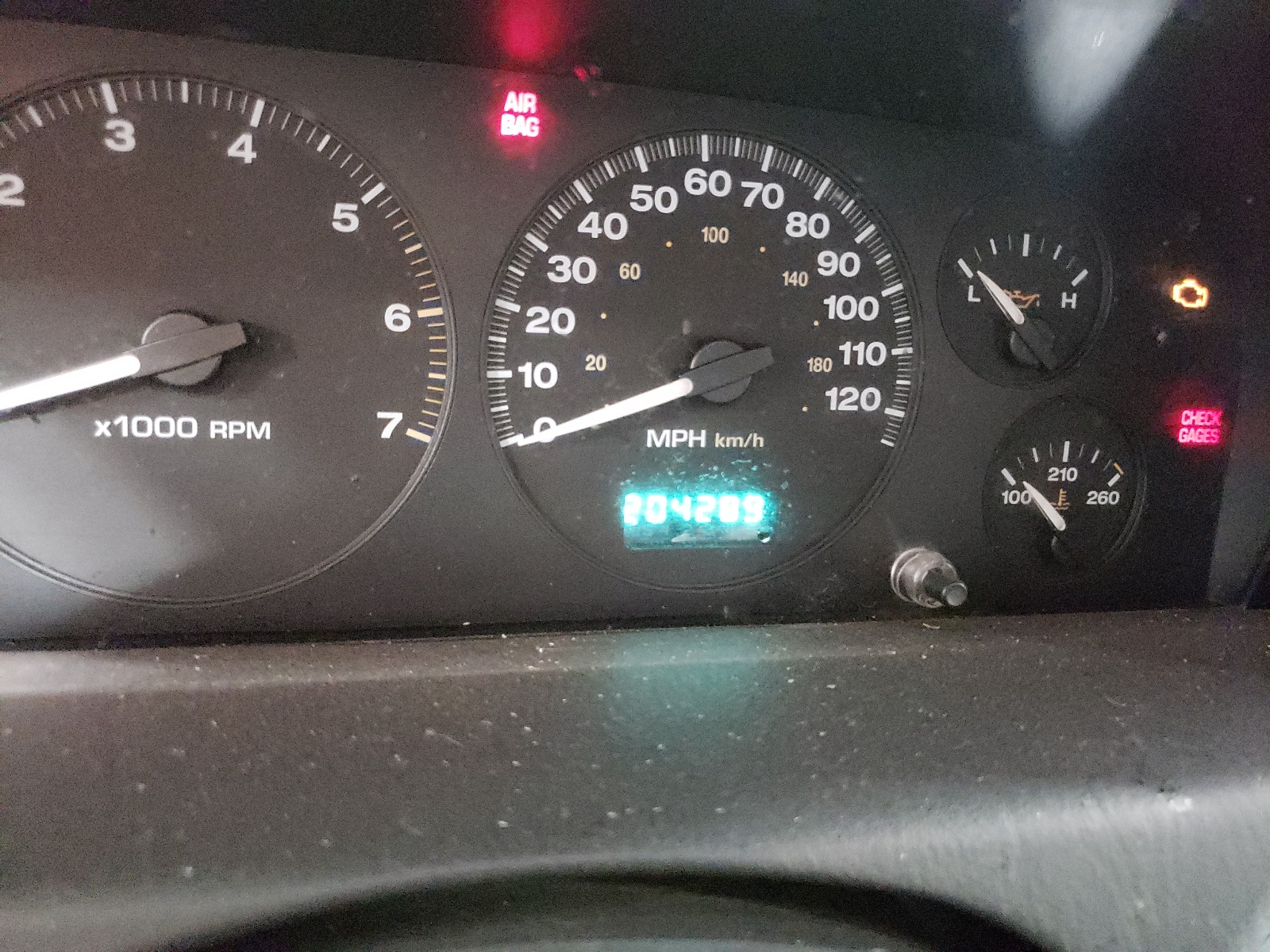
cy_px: 476
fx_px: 954
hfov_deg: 67.3
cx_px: 635
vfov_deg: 53.1
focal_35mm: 26
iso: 1735
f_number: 1.5
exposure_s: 1/24
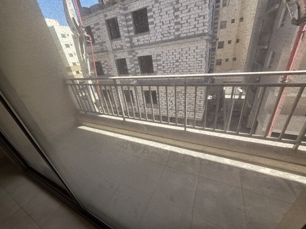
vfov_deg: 89.9
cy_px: 114
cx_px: 153
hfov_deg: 106.2
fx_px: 115
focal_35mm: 13
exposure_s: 1/100
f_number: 1.9
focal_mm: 2.2
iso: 20
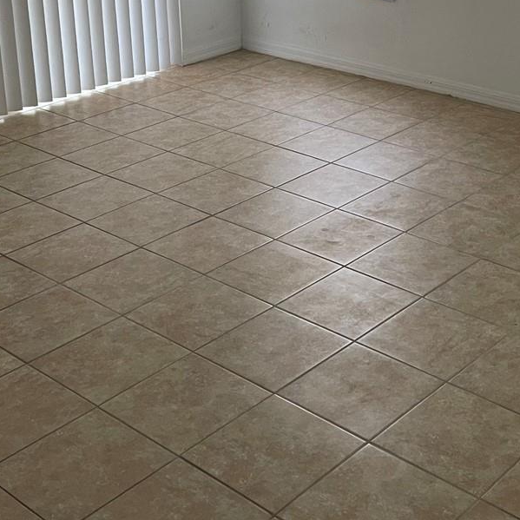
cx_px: 383
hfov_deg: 28.7
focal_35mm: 59
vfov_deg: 27.6
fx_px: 1003
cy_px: 14
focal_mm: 5.1
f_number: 1.6
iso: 125
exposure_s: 1/74
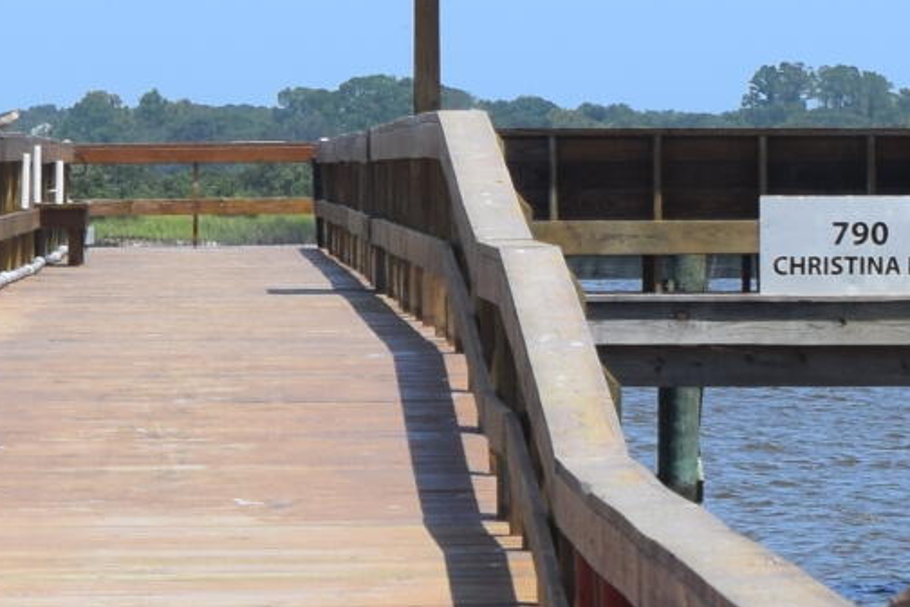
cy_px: 282
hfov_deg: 4.2
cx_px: 285
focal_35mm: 491
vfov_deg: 2.8
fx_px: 12410
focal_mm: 55
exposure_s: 1/400
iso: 200
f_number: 10
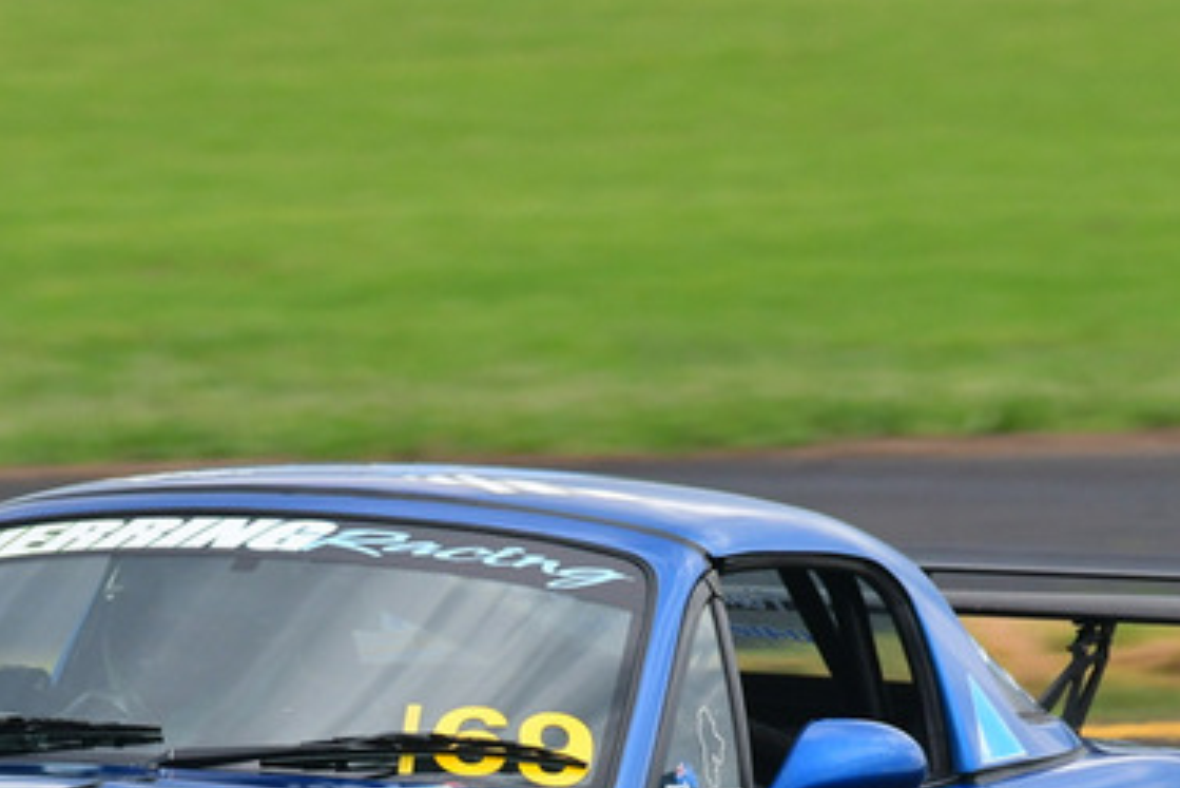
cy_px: 766
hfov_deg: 1.3
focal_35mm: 1543
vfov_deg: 0.9
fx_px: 50593
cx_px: 376
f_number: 10
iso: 800
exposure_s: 1/500
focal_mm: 480
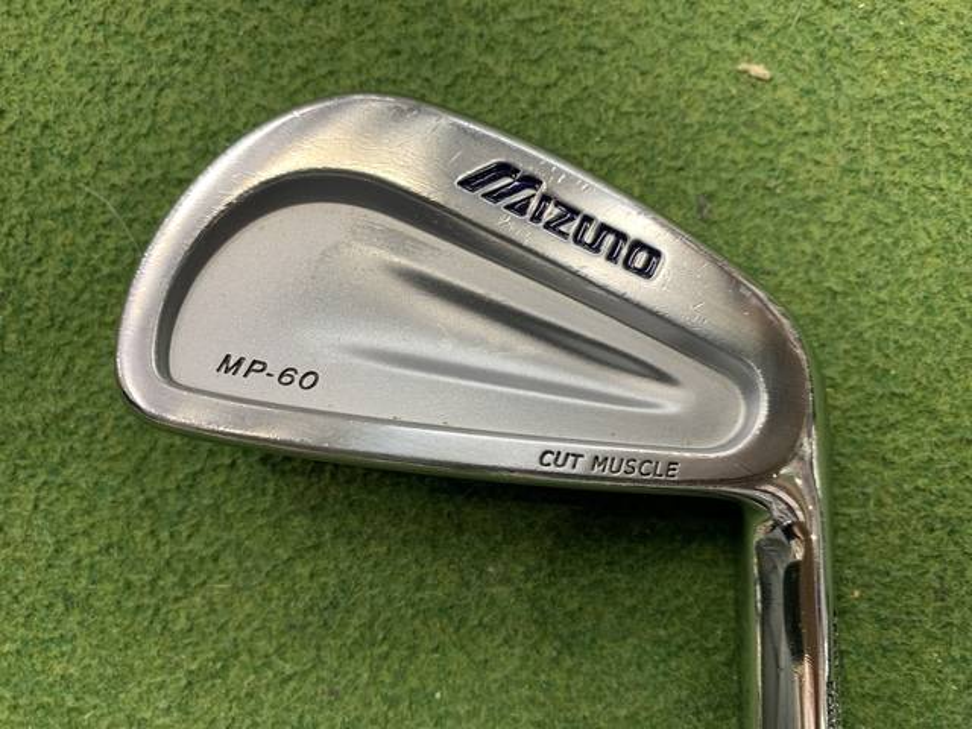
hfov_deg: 67.3
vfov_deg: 53.1
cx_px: 486
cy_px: 364
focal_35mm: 26
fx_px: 730
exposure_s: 1/60
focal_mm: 4.25
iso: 100
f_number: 1.8
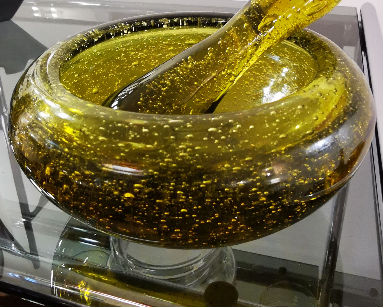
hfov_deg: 50.3
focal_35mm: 36
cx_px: 192
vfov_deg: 40.2
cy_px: 83
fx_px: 408
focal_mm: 2.26
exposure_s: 1/33.3
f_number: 2.2
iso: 250
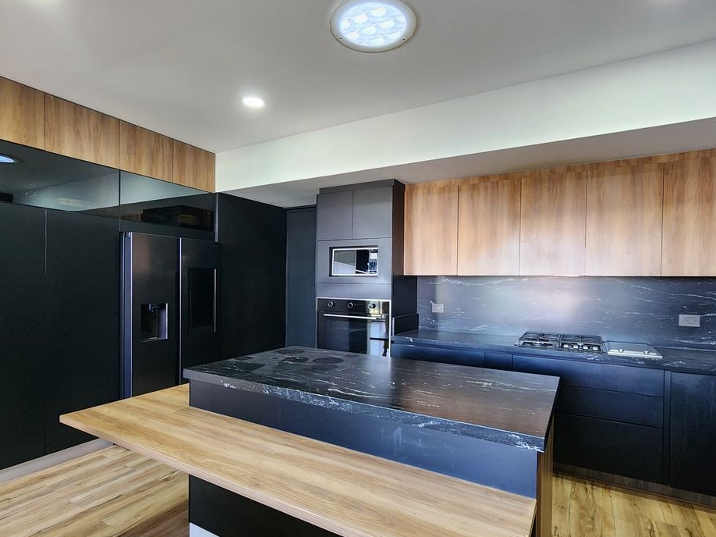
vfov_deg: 74.6
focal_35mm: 17
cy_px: 286
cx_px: 370
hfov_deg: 91.0
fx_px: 352
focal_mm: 2.2
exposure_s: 1/60
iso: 320
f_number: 2.2
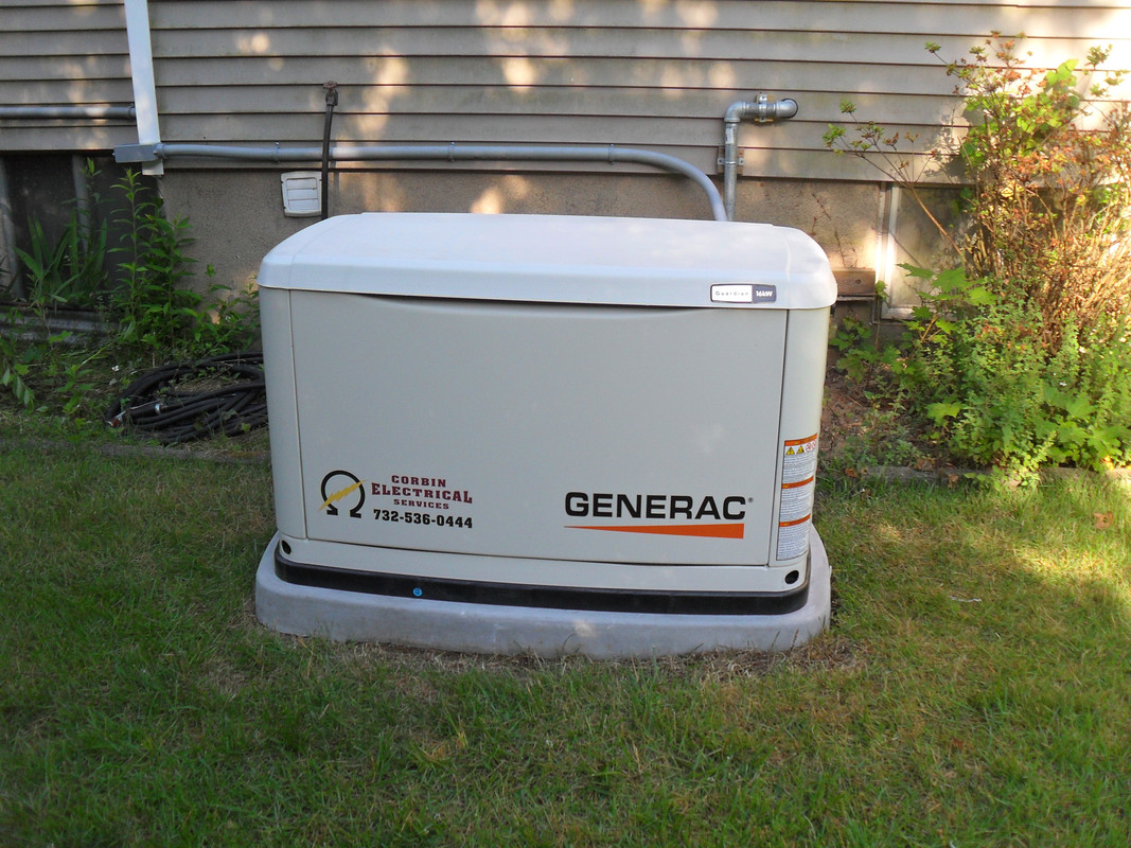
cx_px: 566
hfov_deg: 52.6
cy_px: 424
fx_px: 1143
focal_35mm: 35
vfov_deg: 40.7
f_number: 2.8
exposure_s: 1/250
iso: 100
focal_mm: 6.2
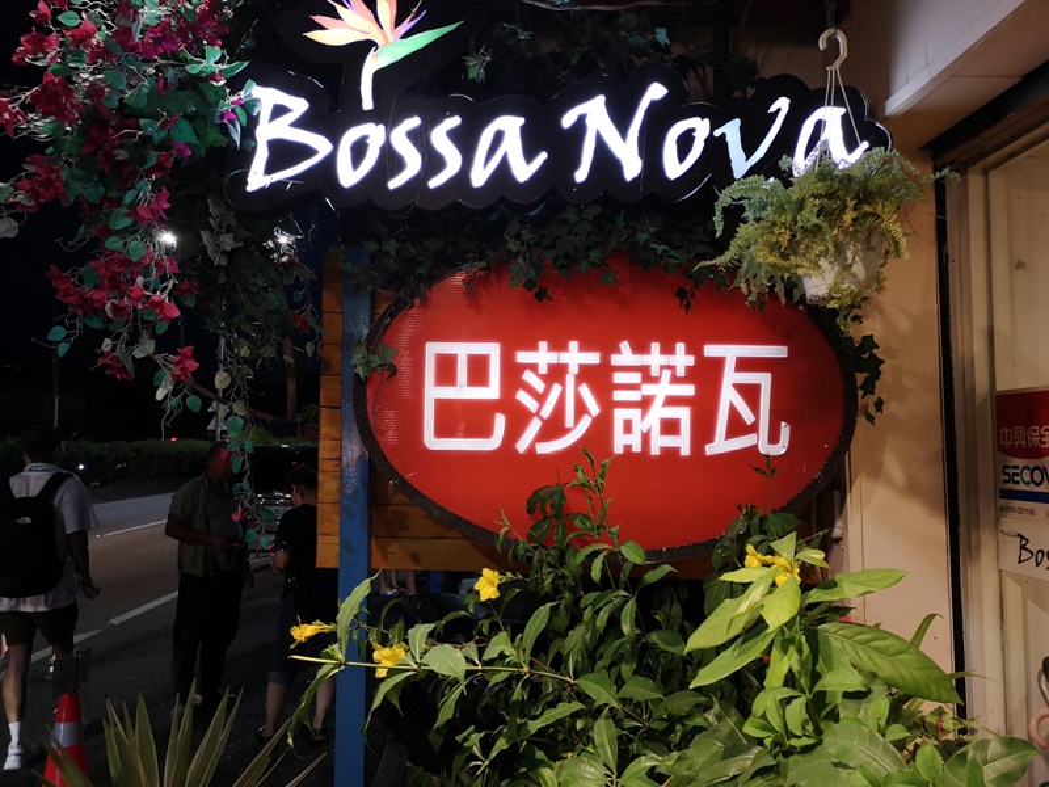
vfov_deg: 51.4
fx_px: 818
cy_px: 394
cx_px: 524
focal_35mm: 27
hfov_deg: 65.3
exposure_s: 1/50
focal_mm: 3.95
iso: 500
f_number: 1.8
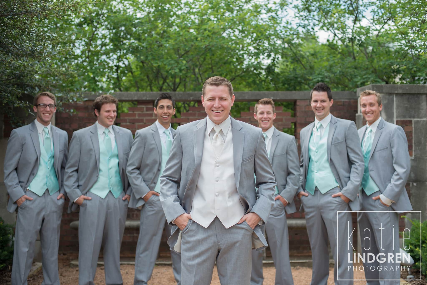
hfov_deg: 39.6
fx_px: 593
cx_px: 214
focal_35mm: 50
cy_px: 142
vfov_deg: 27.0
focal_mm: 50
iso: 250
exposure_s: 1/1250
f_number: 3.2
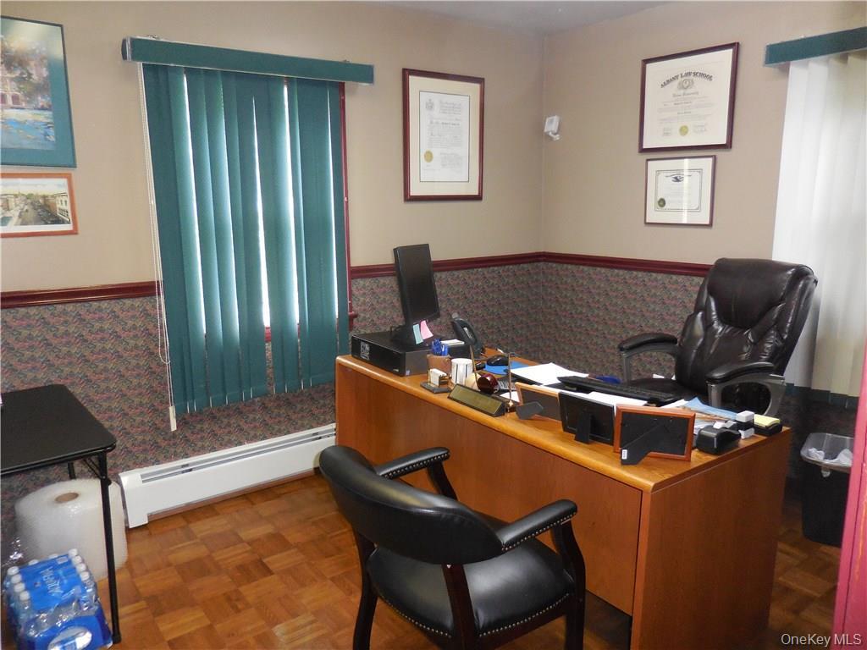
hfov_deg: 69.4
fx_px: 626
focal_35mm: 25
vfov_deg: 54.9
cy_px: 325
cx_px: 434
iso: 500
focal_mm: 4.5
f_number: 3.3
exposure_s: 1/25
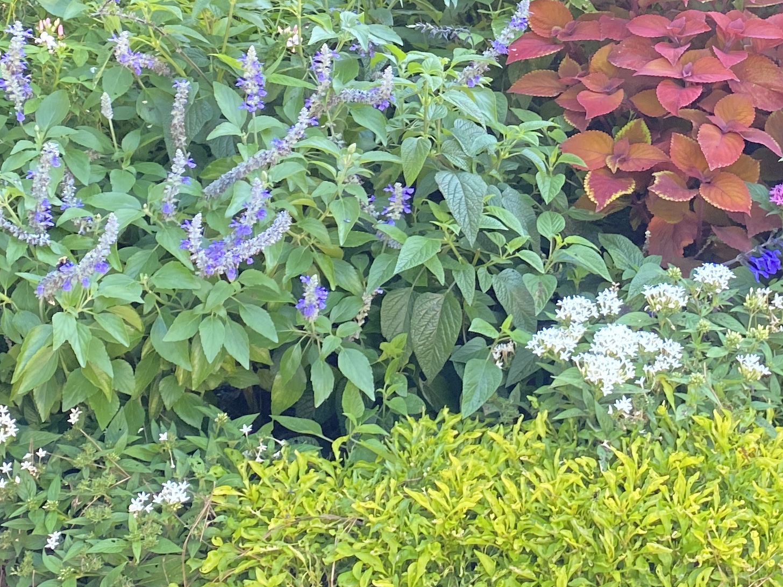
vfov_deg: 20.0
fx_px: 1629
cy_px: 47
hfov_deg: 26.7
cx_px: 585
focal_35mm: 72
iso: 125
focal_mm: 4.25
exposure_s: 1/121
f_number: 1.8
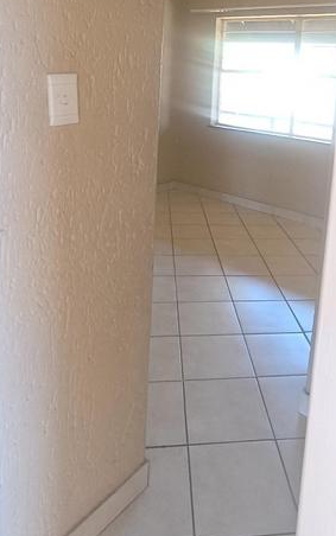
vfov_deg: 59.6
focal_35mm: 30
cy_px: 135
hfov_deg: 41.5
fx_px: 439
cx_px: 215
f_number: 2.2
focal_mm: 1.65
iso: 250
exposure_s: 1/50
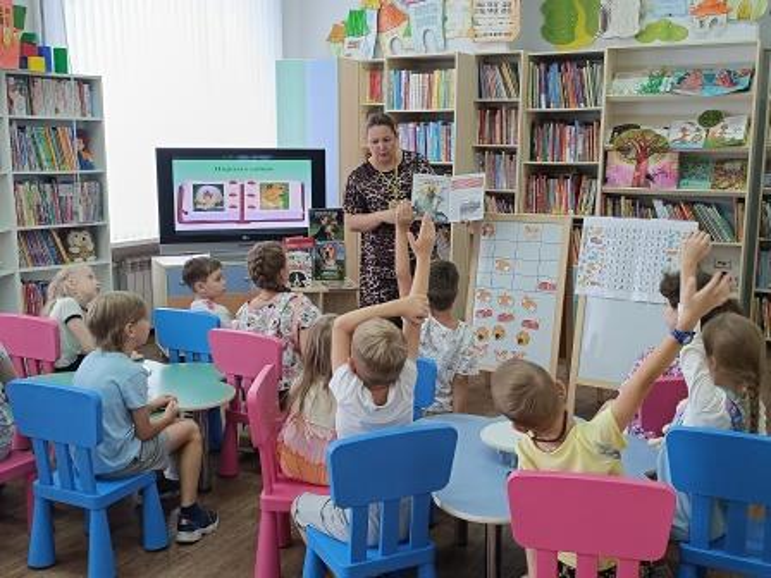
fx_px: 535
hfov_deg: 71.6
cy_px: 289
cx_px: 386
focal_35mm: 24
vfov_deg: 56.8
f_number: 1.65
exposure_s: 1/100
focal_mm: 6.14
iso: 823
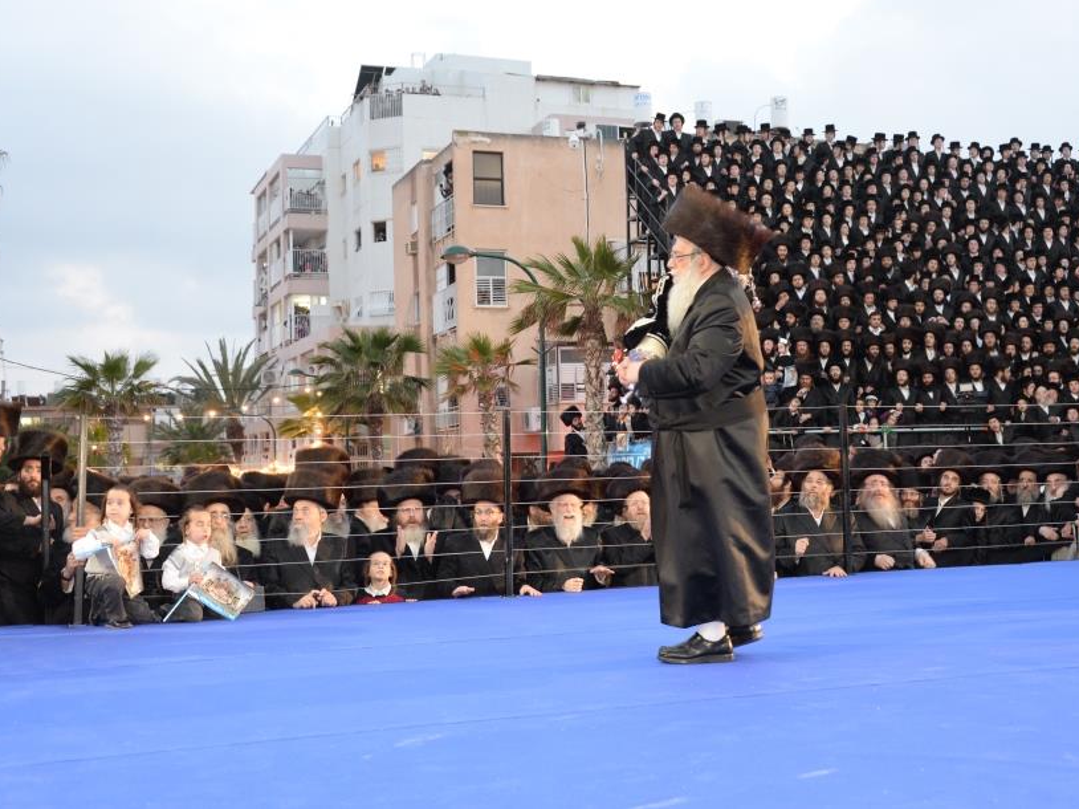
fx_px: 1433
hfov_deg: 41.2
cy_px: 357
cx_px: 585
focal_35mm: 46
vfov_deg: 31.5
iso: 1600
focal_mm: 38
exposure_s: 1/50
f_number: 4.5
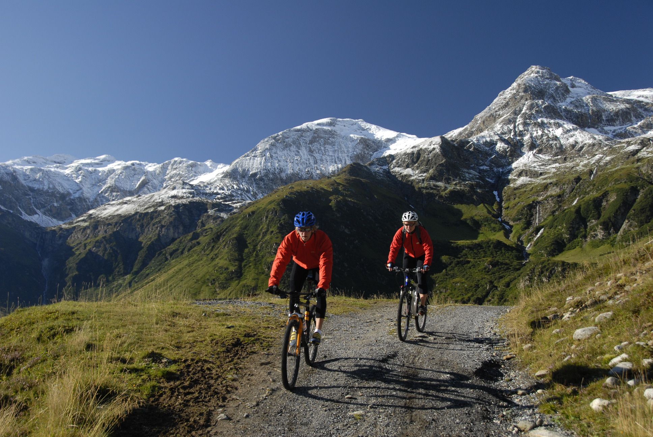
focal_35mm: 39
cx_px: 326
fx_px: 708
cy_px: 218
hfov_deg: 49.5
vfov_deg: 34.3
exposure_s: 1/180
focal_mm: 26
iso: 200
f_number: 5.6
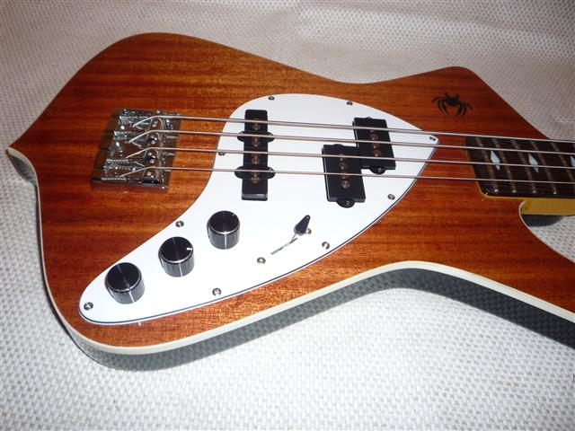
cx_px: 288
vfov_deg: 46.8
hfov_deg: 60.0
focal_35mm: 30
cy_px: 216
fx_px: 498
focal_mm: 5.2
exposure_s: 1/30
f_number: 3.3
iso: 100
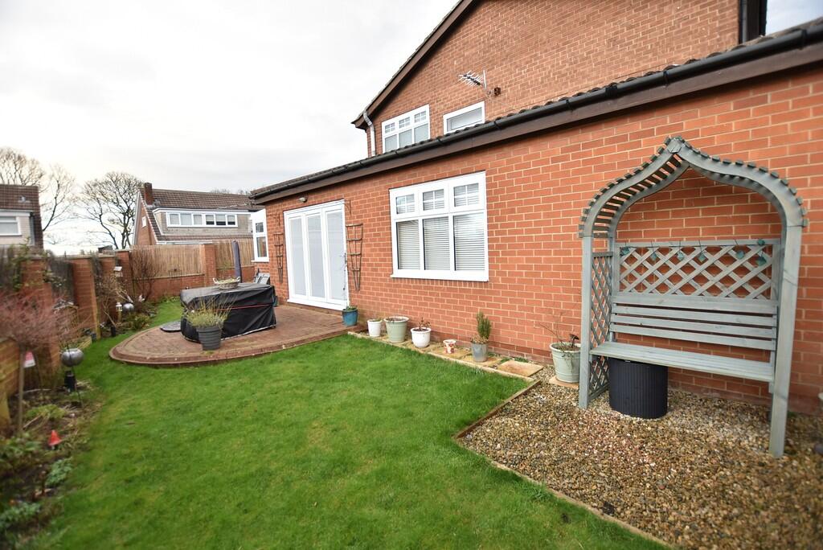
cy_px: 275
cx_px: 412
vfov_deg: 77.4
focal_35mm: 15
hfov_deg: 100.4
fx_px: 343
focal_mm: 10
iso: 200
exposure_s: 1/60
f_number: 4
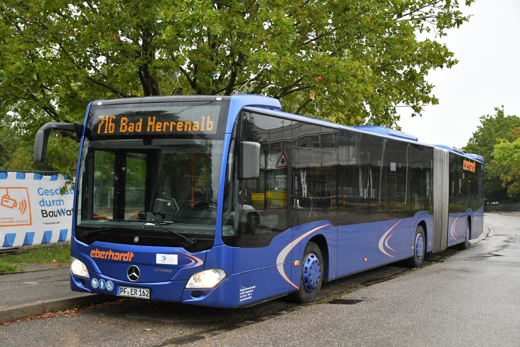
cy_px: 174
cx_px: 260
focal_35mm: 48
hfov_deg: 41.1
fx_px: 693
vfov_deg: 28.1
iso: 2800
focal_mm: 32
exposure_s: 1/500
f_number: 4
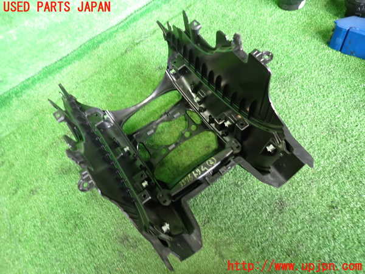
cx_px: 182
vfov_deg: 54.9
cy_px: 137
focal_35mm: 25
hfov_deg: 69.4
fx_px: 264
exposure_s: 1/30
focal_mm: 4.5
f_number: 2
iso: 400
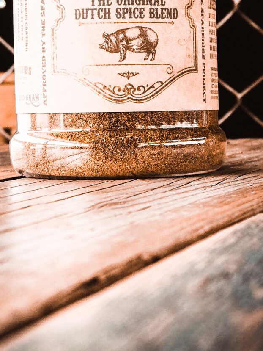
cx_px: 84
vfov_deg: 17.6
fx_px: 1114
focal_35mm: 110
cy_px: 44
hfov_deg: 13.4
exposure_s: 1/50
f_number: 2.8
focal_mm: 6.6
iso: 25
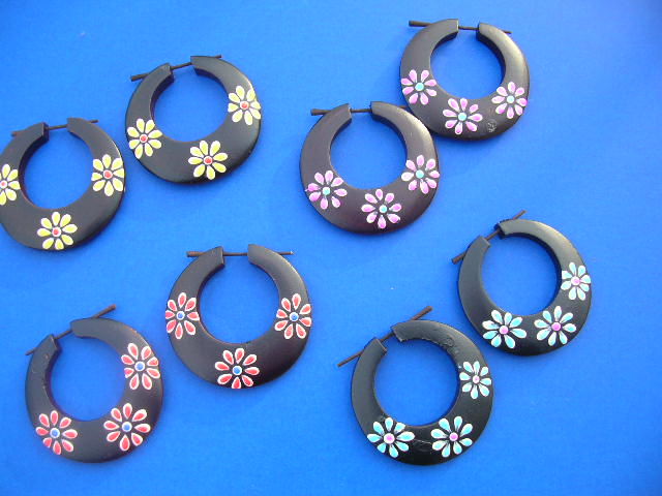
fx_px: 669
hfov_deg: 52.6
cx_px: 331
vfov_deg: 40.7
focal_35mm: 35
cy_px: 248
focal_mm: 5.8
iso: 50
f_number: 2.8
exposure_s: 1/120
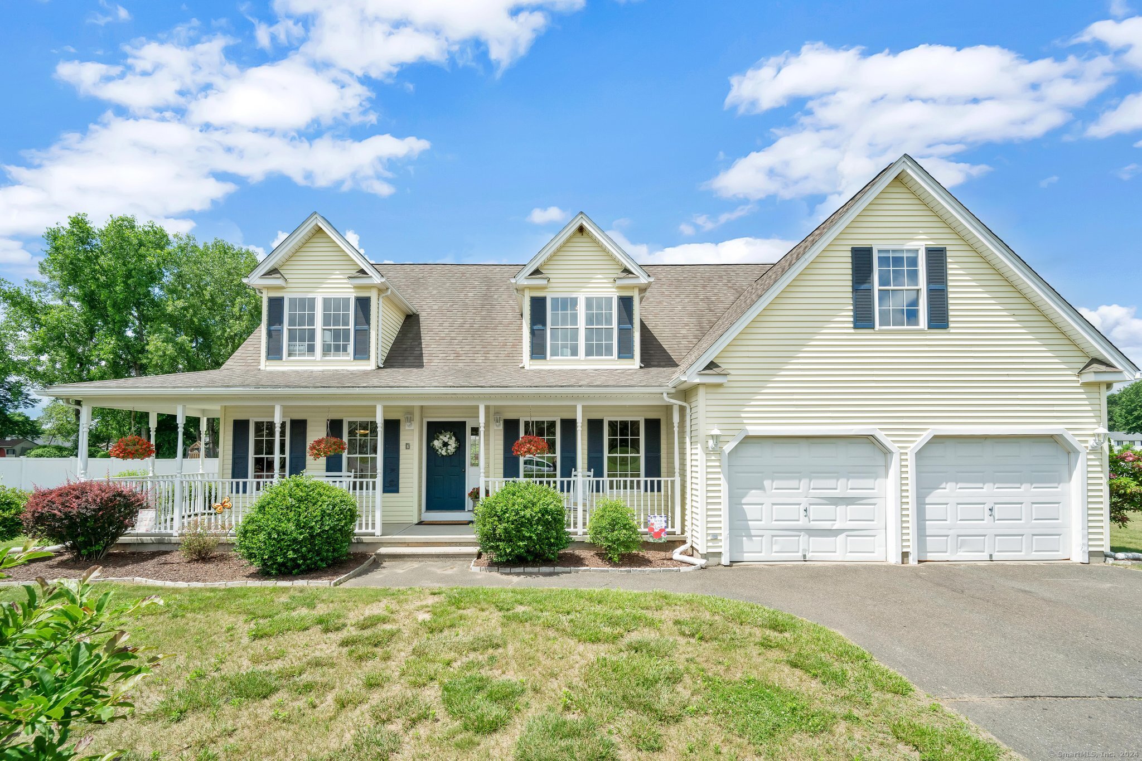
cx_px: 571
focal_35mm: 14
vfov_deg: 81.2
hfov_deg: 104.3
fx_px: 444
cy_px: 380
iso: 800
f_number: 10
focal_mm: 14
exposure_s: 1/800
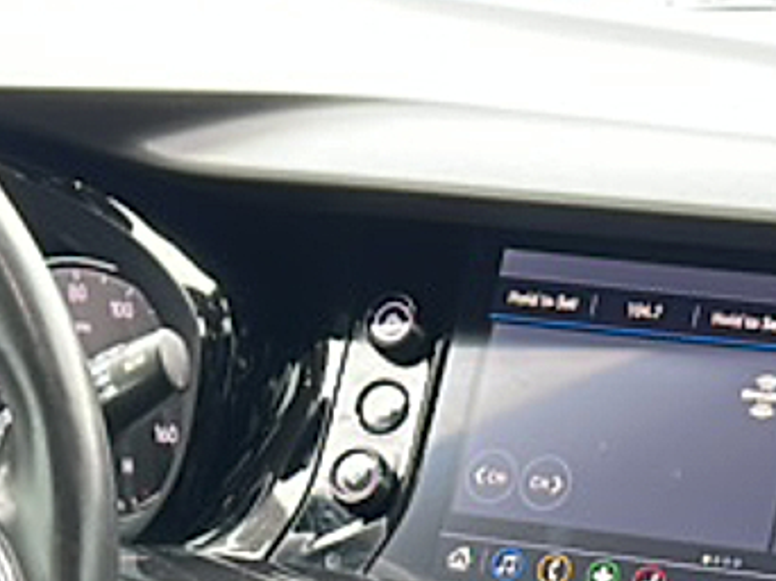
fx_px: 2621
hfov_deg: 16.6
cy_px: 1251
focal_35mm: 117
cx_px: 710
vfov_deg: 11.2
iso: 64
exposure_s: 1/40
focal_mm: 6.86
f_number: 1.78
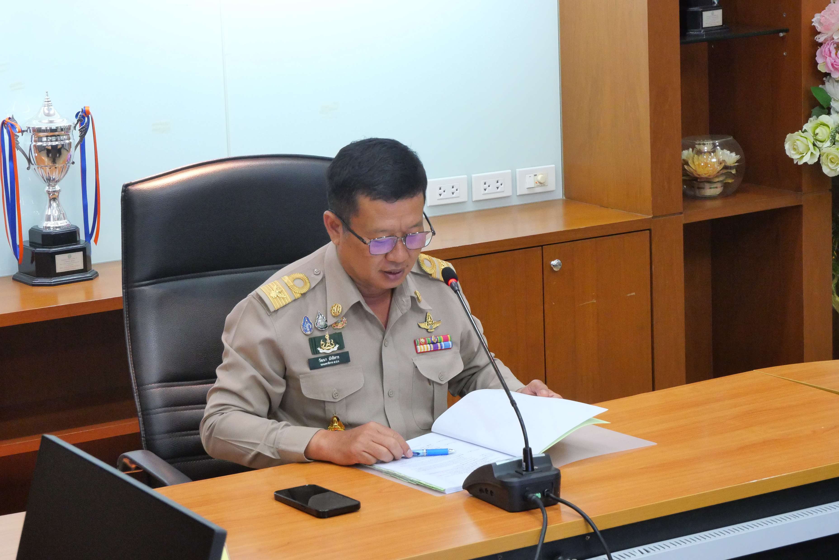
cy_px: 280
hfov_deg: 20.2
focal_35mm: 101
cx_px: 420
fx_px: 2355
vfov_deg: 13.6
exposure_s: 1/30
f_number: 7.1
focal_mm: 49
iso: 3200
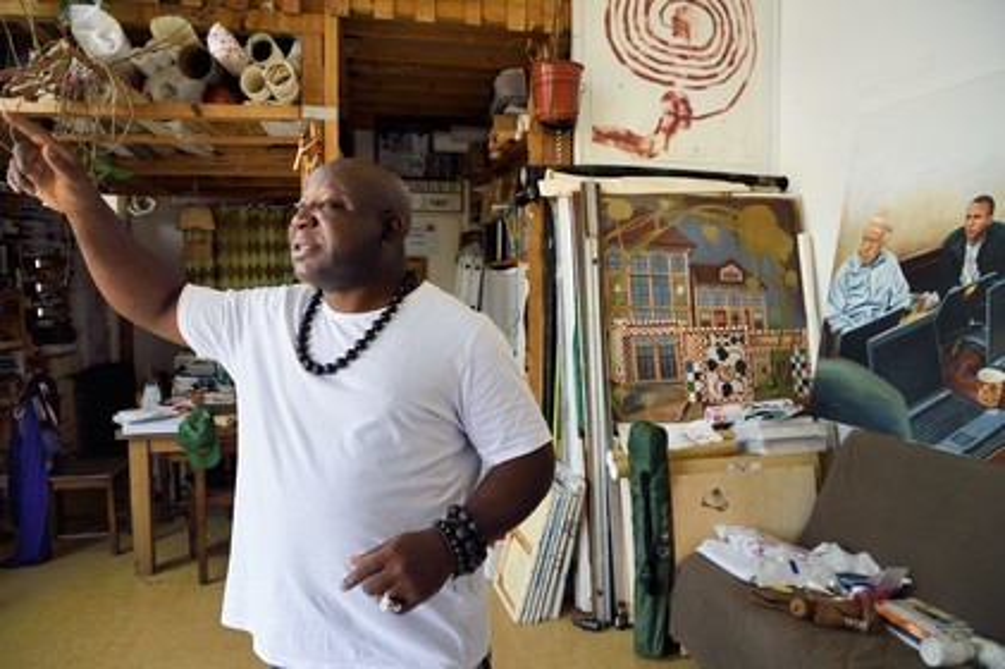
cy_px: 334
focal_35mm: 24
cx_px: 502
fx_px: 669
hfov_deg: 73.8
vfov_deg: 53.1
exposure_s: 1/200
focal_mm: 24
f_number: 7.1
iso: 800
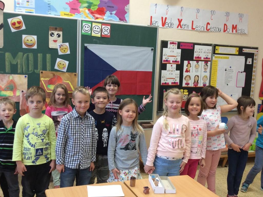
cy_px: 111
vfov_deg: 34.2
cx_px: 130
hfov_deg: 44.9
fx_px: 319
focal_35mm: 42
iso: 40
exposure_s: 1/50
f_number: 2.4
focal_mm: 3.3
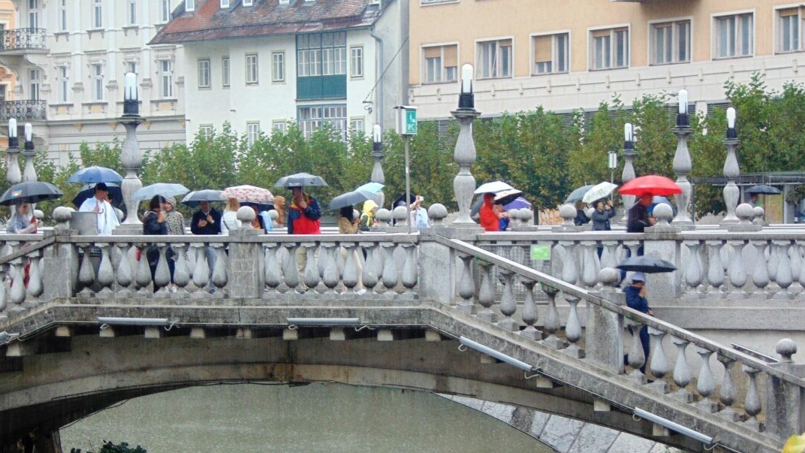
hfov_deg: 14.7
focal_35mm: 146
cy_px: 300
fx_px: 3116
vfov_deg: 8.3
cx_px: 402
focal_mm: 23.9
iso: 100
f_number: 4
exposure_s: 1/30
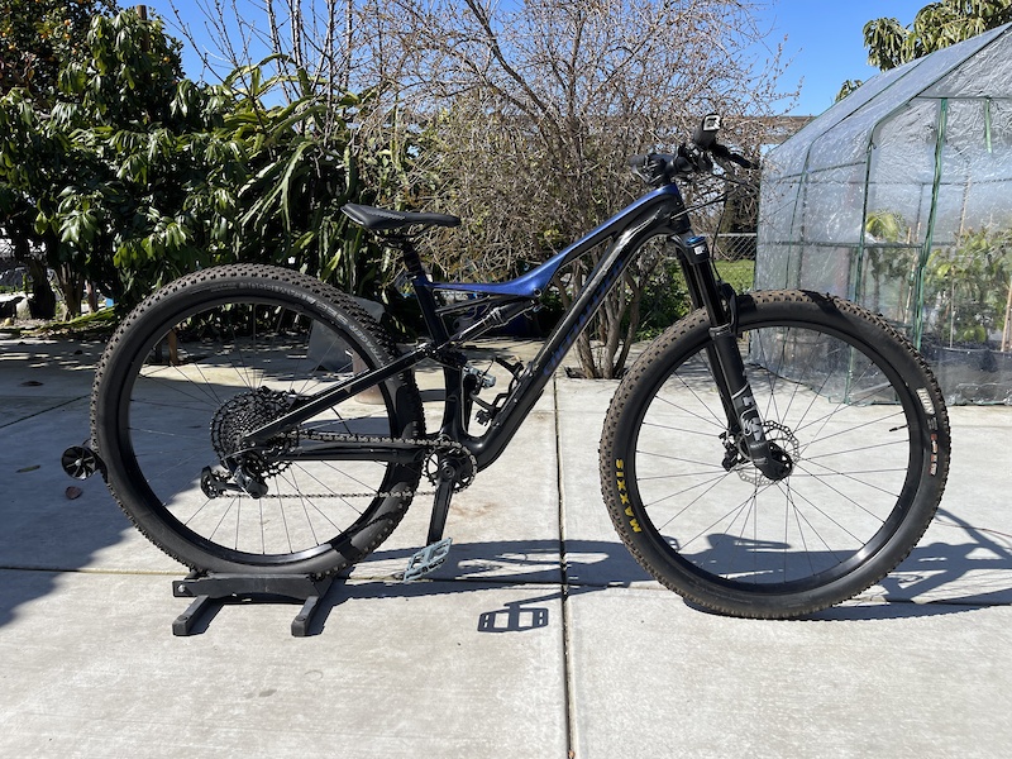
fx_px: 760
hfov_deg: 67.3
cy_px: 380
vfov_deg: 53.1
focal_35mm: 26
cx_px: 506
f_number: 1.6
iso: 32
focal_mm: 5.1
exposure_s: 1/3344
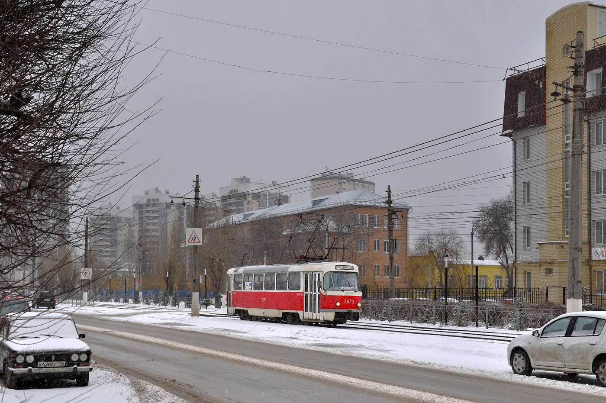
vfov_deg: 31.8
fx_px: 706
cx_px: 303
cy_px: 202
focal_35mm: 42
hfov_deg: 46.4
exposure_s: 1/400
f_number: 7.1
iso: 200
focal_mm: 28
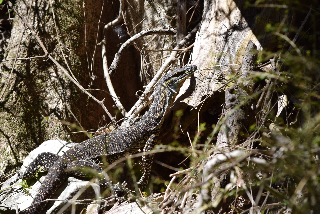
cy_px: 107
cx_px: 160
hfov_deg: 11.0
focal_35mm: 188
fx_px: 1667
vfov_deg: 7.3
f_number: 9
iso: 200
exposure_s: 1/320
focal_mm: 125
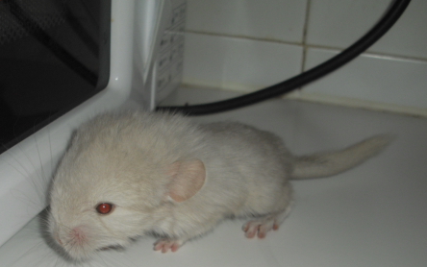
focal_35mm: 58
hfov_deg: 34.9
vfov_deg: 22.1
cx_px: 156
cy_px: 213
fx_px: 675
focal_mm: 6.2
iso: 100
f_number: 5.6
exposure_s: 1/60
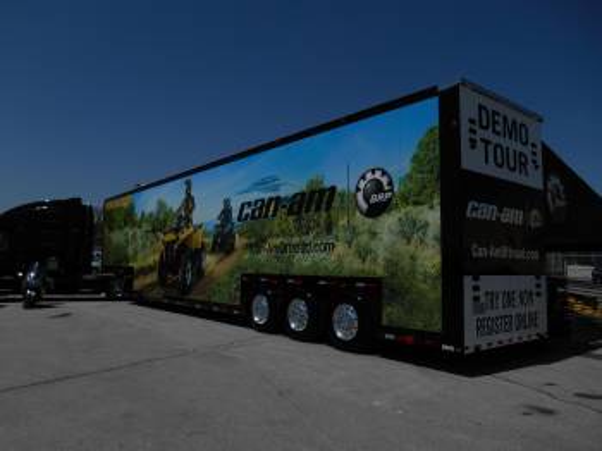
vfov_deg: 53.0
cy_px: 226
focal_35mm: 26
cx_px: 301
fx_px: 452
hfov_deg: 67.3
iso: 80
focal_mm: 4.7
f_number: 11
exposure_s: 1/500
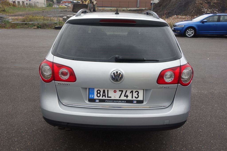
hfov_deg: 65.5
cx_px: 114
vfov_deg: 46.4
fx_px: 177
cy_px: 76
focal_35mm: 28
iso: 125
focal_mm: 10.4
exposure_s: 1/100
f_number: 5
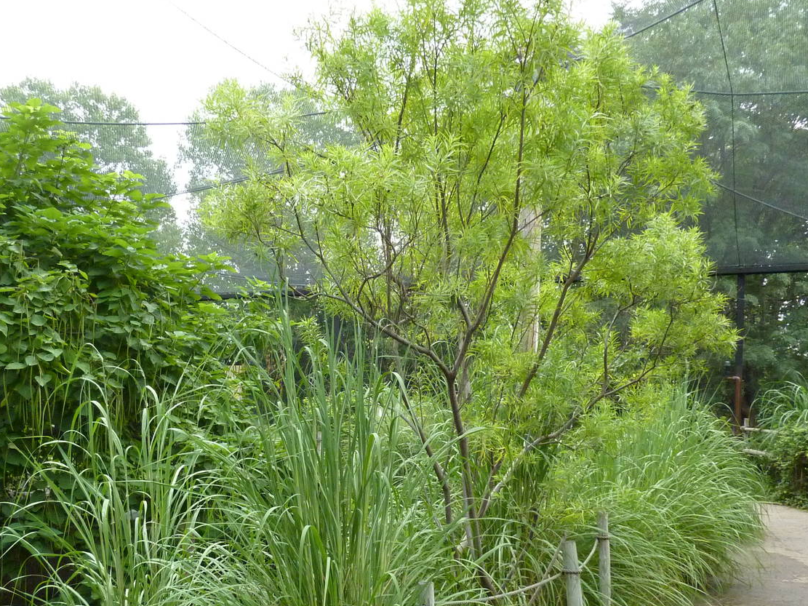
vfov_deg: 39.1
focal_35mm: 36
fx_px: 840
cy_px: 414
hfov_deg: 50.9
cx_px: 311
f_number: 3.3
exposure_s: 1/500
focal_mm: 4.1
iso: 320
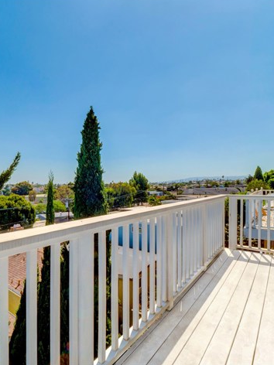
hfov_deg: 68.2
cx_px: 113
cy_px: 180
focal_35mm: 19
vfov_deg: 84.7
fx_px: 201
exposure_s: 1/125
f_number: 11
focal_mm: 7
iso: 100
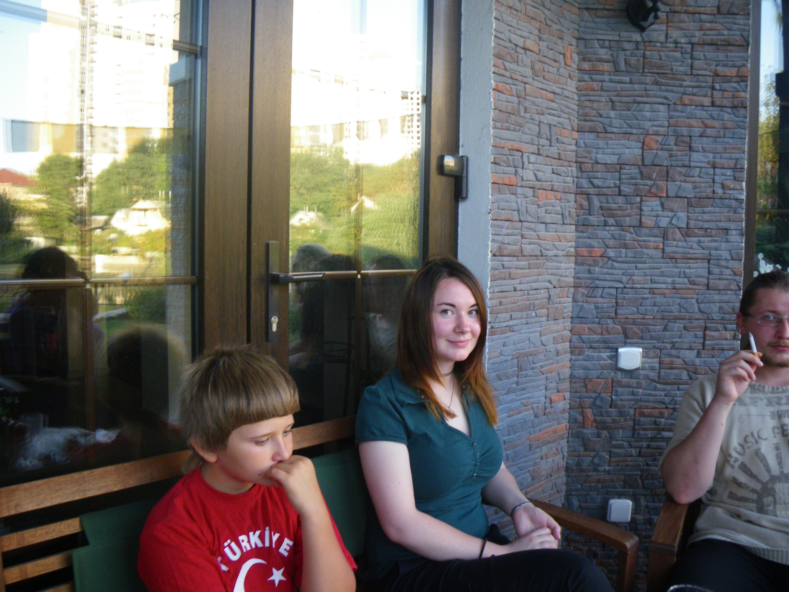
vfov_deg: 49.7
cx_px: 394
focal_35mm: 28
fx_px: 638
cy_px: 296
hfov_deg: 63.4
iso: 160
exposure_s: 1/50
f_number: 3.5
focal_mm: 5
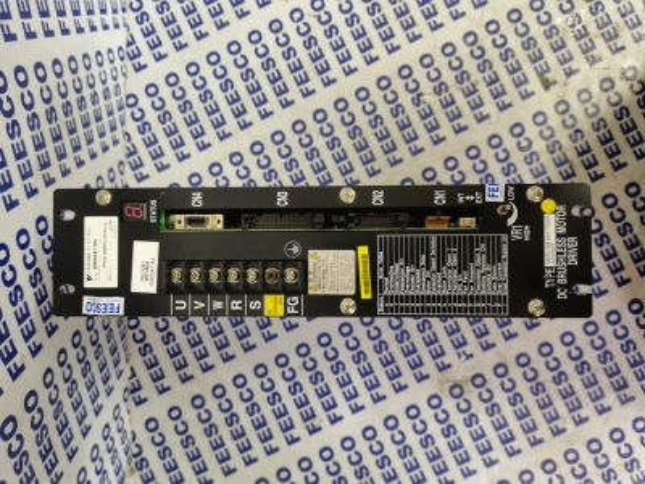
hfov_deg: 67.3
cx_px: 322
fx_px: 484
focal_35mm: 26
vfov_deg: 53.1
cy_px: 242
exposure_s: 1/24
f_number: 1.8
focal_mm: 5.58
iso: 640
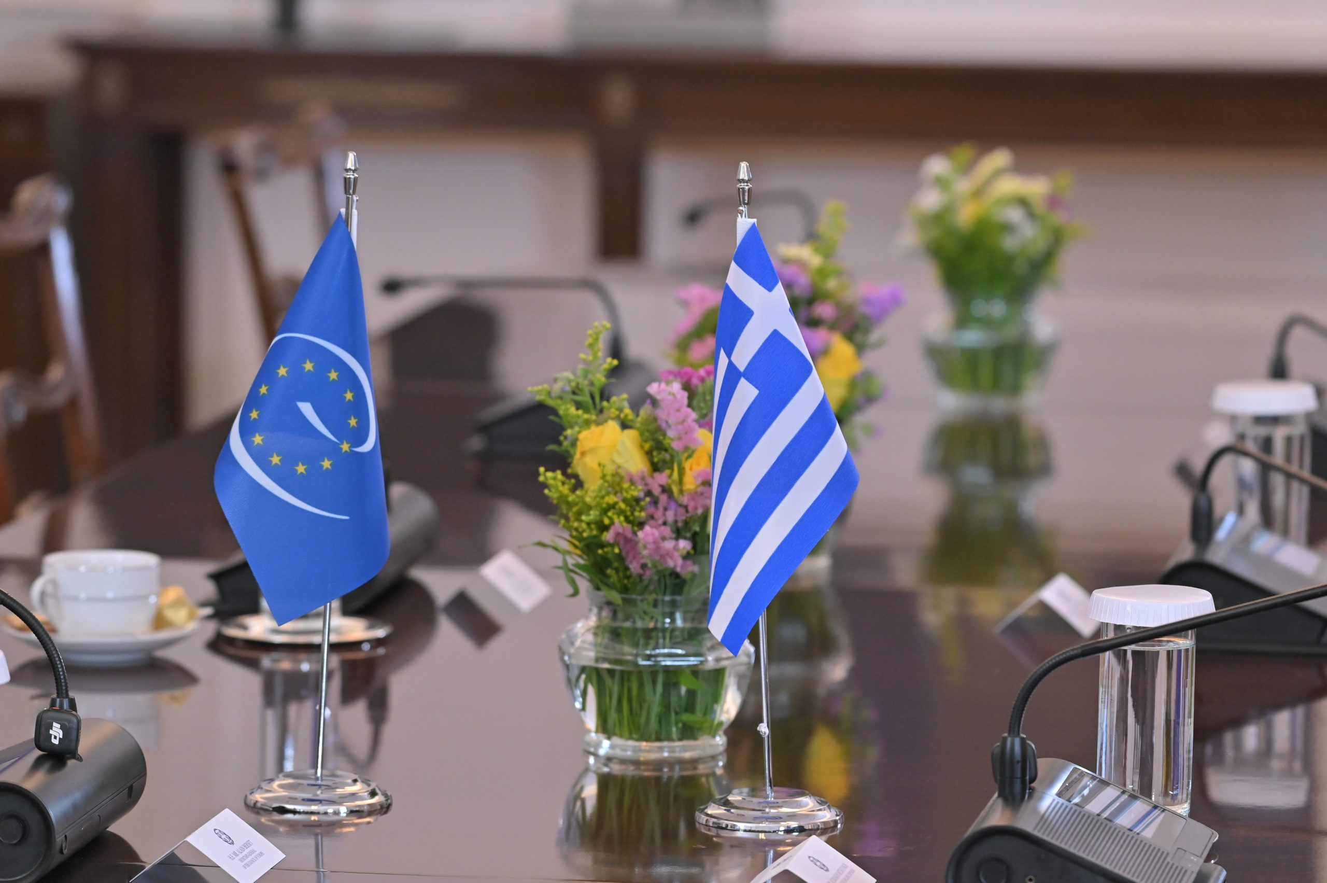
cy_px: 442
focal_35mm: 200
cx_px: 664
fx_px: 7367
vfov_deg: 6.9
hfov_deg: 10.3
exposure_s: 1/250
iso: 2800
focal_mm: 200
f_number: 5.6
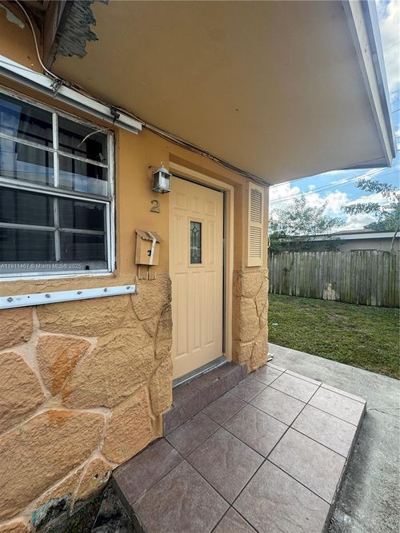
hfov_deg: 85.7
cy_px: 266
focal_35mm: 14
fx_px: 216
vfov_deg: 102.1
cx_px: 200
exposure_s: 1/370
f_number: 2.2
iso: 40
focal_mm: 2.22
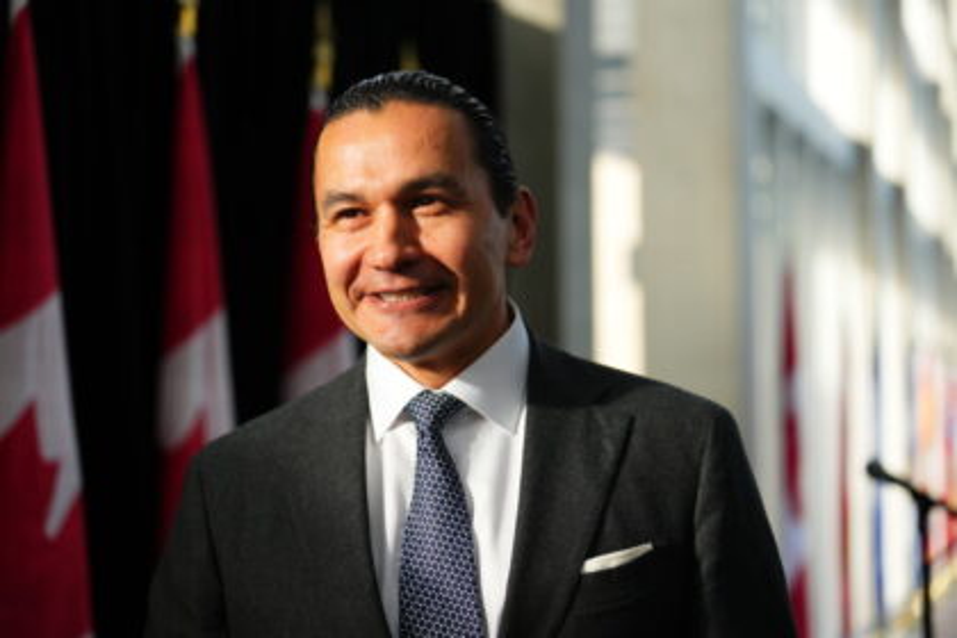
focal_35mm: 70
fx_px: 1861
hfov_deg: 28.8
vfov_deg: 19.5
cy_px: 319
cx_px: 478
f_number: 2.8
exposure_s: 1/800
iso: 400
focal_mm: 70
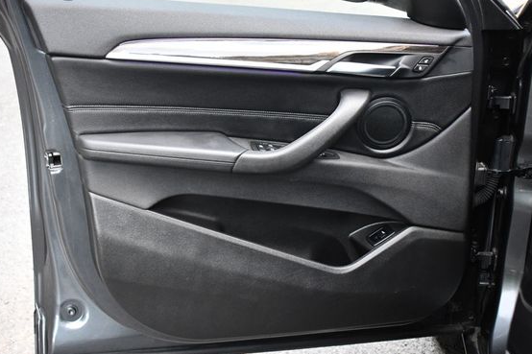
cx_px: 263
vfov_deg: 26.0
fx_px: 768
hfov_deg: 38.2
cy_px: 174
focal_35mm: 52
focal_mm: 30
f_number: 4.2
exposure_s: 1/125
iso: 2800
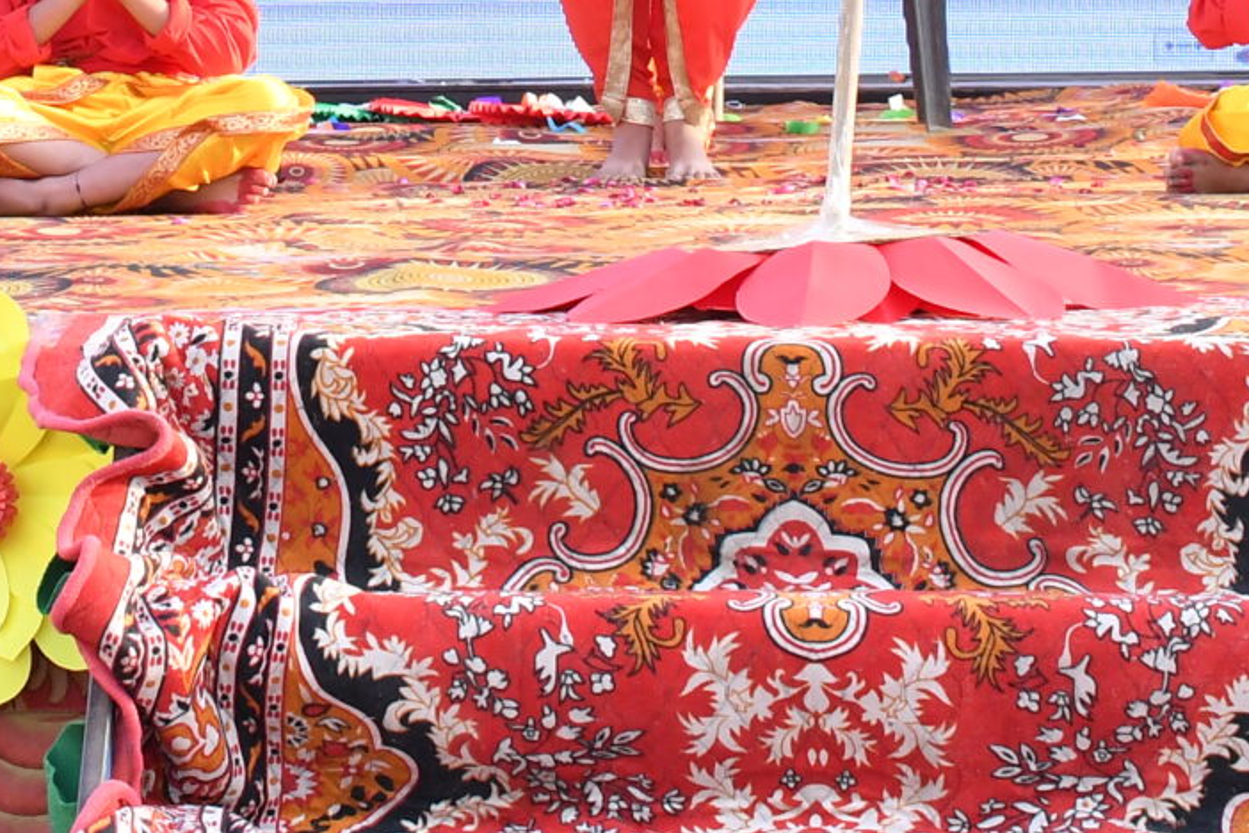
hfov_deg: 11.7
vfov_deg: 7.7
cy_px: -389
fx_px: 6071
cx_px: 294
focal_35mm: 175
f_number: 8
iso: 500
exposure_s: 1/125
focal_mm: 32
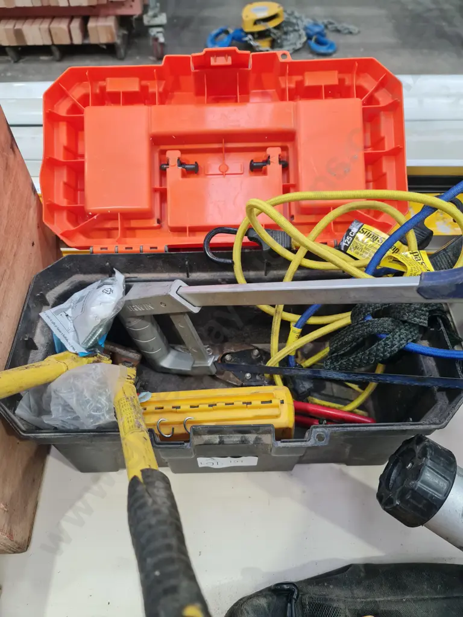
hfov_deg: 54.9
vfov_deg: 69.4
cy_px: 308
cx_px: 232
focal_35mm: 25
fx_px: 446
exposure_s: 1/100
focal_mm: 7
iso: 125
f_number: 1.8
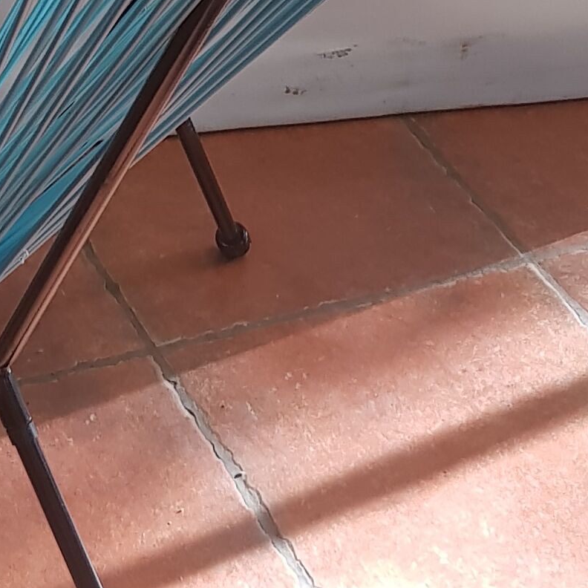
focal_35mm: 117
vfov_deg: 14.7
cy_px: 12
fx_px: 2248
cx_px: -271
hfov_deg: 14.0
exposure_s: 1/50
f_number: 1.7
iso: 80
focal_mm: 4.2
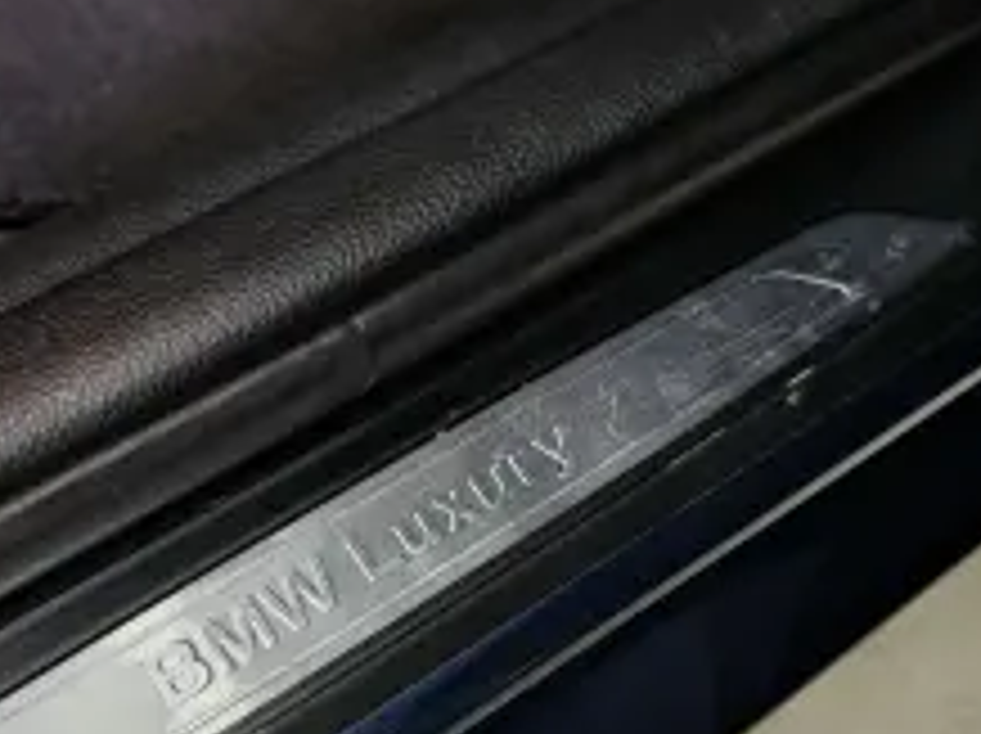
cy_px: 536
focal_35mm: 43
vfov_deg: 33.0
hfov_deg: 43.7
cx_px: 400
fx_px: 1217
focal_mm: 5.4
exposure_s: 1/100
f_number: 1.6
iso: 250
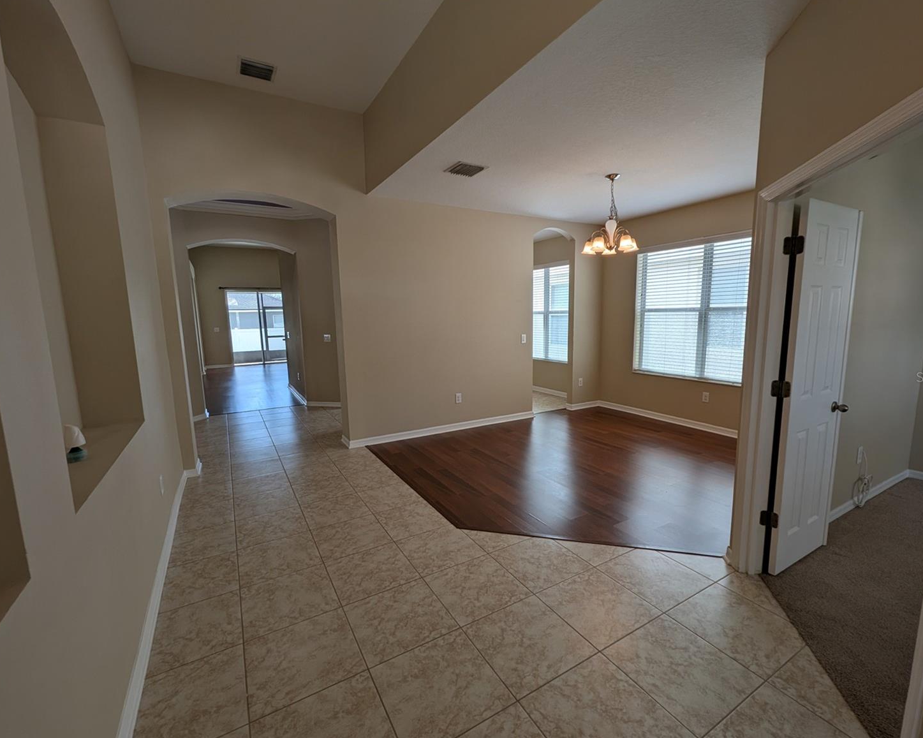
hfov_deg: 100.7
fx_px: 382
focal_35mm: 14
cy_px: 377
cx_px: 468
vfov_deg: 88.0
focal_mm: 1.95
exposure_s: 1/157
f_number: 2.2
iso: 46
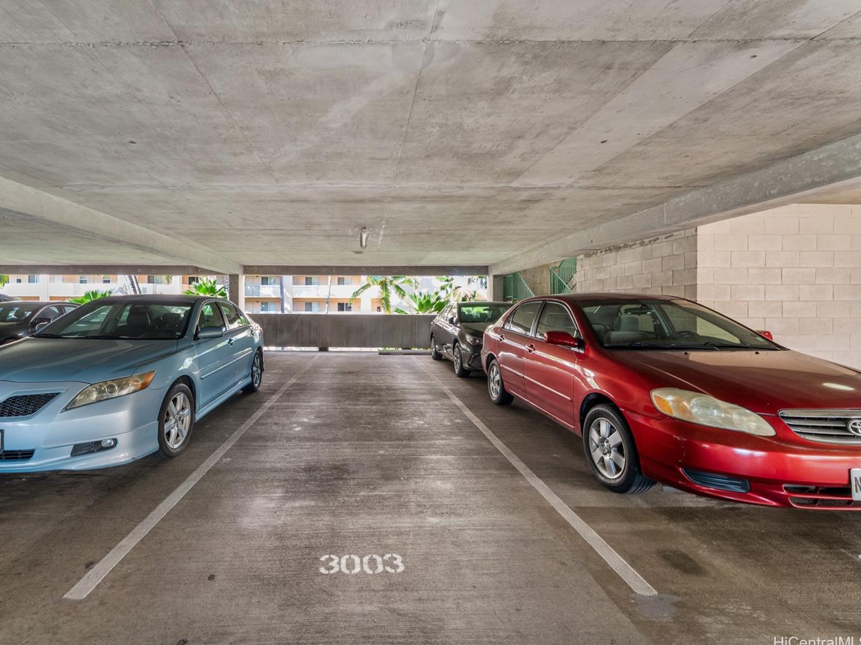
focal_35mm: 16
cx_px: 356
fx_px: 398
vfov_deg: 78.0
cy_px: 308
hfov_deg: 93.6
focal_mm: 14
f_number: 9
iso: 400
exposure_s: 1/6
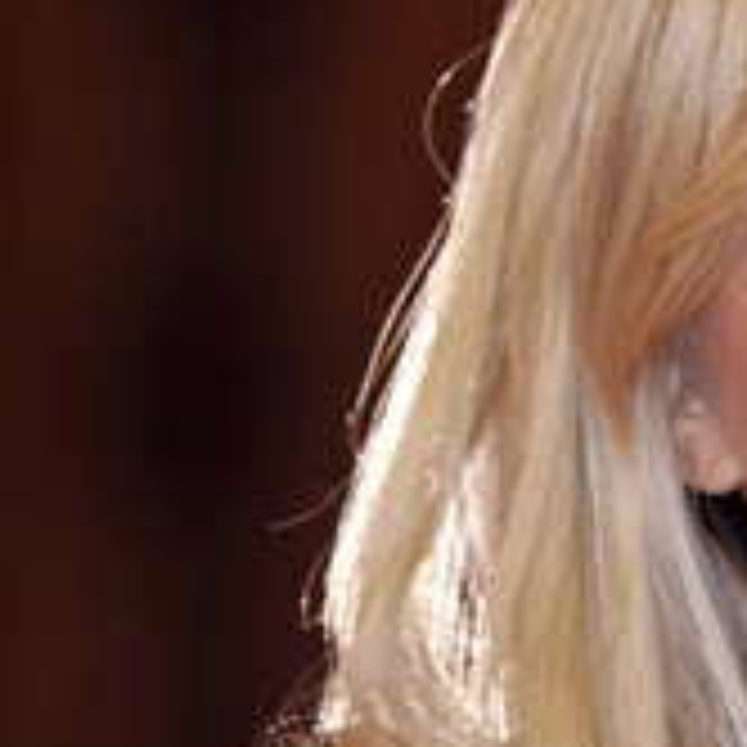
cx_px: 909
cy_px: 446
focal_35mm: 765
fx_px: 18677
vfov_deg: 2.3
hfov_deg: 2.3
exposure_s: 1/125
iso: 640
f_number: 2.8
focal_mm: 200
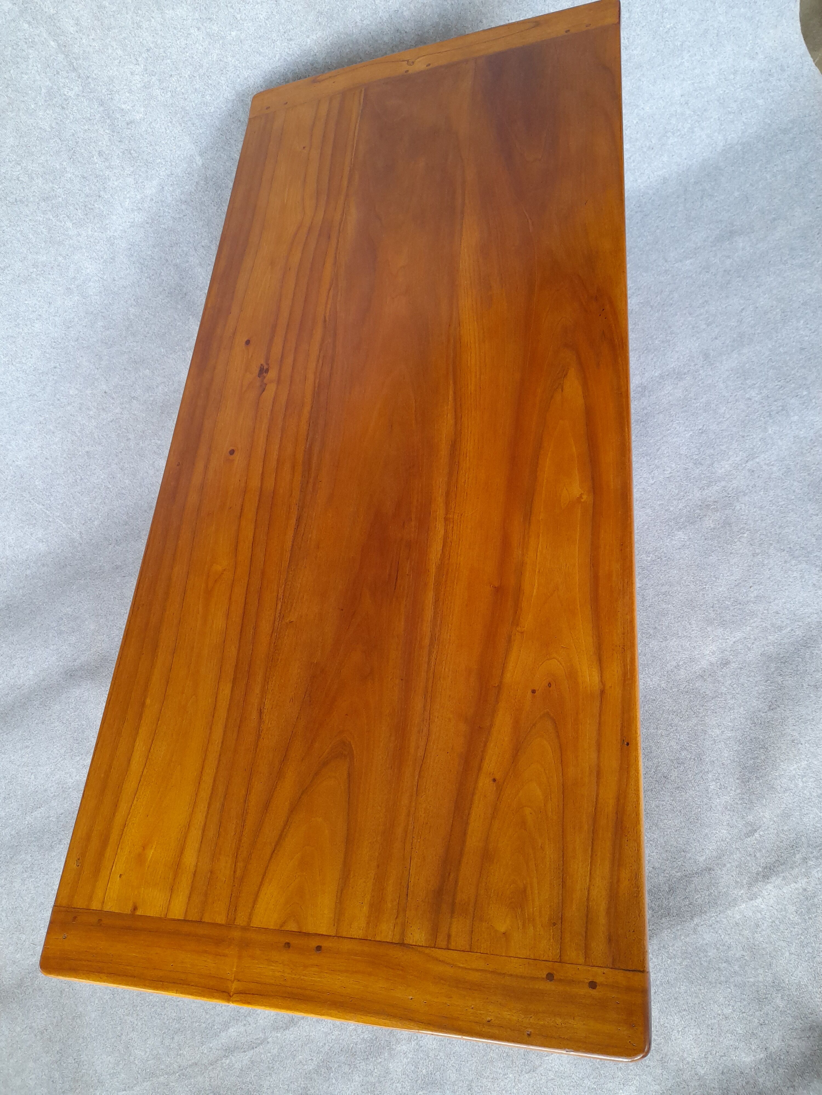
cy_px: 548
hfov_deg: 54.9
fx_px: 792
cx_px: 411
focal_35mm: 25
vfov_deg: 69.4
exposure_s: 1/60
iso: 320
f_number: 2
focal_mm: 4.6
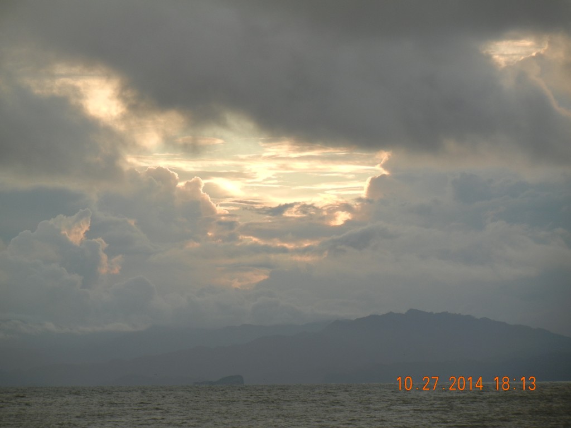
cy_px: 214
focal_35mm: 200
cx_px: 286
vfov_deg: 7.4
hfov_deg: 9.9
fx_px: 3299
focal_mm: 36
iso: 160
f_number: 4.7
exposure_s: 1/221
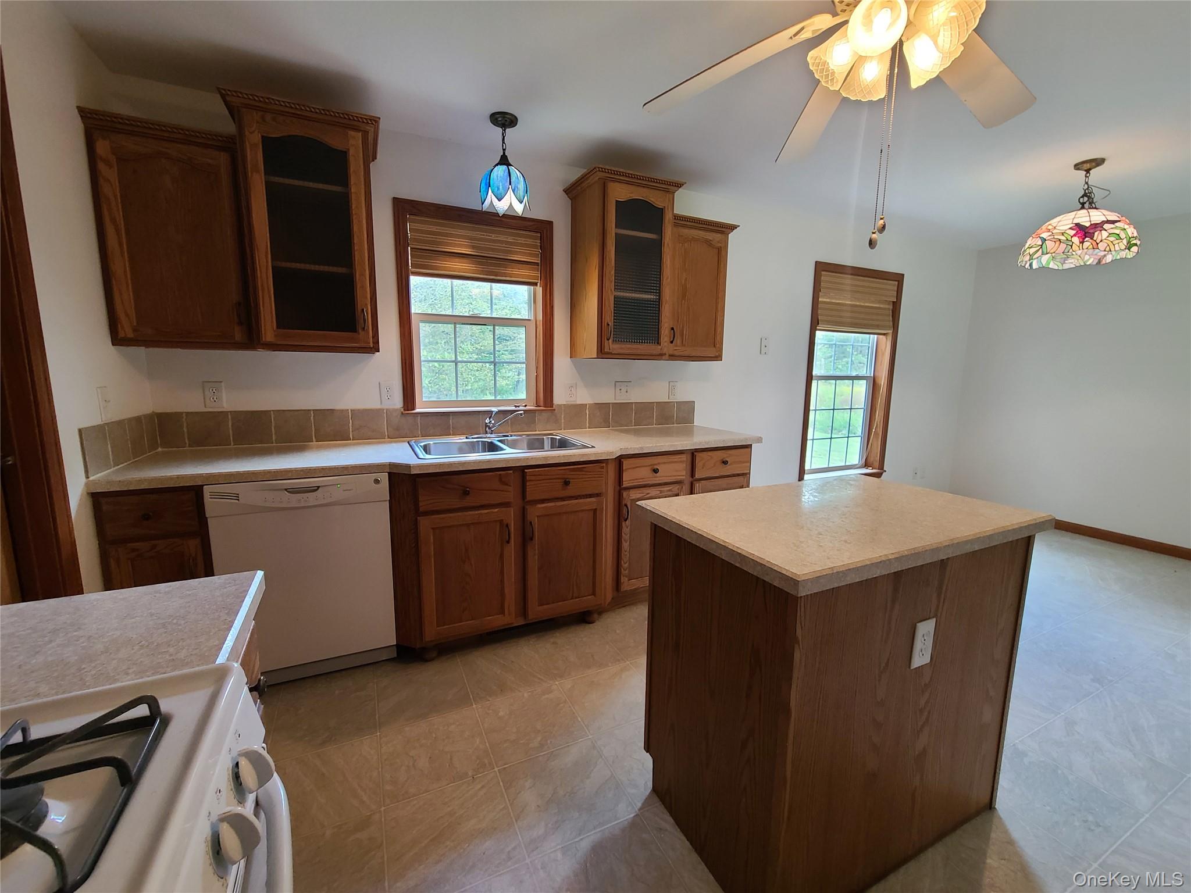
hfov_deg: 106.2
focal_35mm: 13
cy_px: 446
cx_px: 596
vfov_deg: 89.9
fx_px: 447
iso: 250
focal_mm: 2.2
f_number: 2.2
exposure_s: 1/60
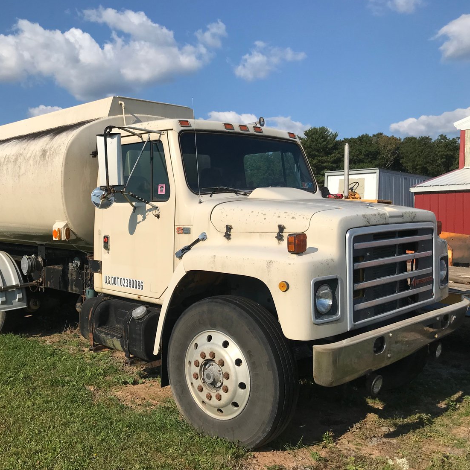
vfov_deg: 48.4
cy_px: 232
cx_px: 172
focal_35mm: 34
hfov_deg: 47.9
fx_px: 522
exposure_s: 1/4167
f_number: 1.8
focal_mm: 3.99
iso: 20
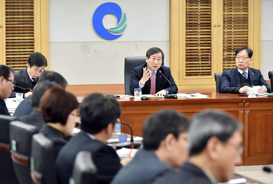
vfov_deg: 10.2
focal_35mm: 135
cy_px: 92
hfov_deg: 15.2
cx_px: 136
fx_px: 1026
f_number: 5
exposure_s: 1/320
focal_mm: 135
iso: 4000
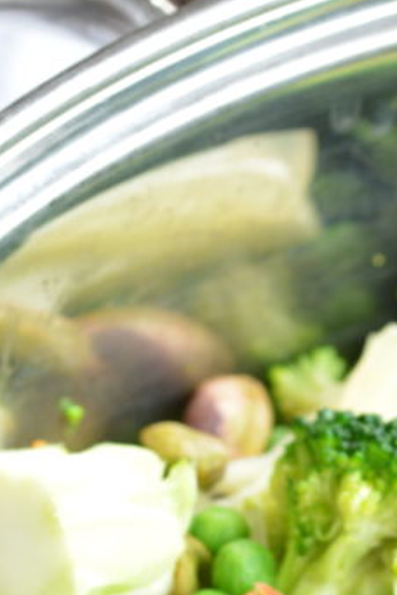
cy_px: 823
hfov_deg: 2.9
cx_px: 241
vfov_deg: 4.4
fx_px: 7799
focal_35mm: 471
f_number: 7.1
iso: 200
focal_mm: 105
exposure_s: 1/5
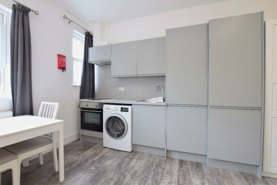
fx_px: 115
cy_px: 92
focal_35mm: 15
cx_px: 138
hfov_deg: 100.4
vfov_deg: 77.4
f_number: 8
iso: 100
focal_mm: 10
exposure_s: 1/2
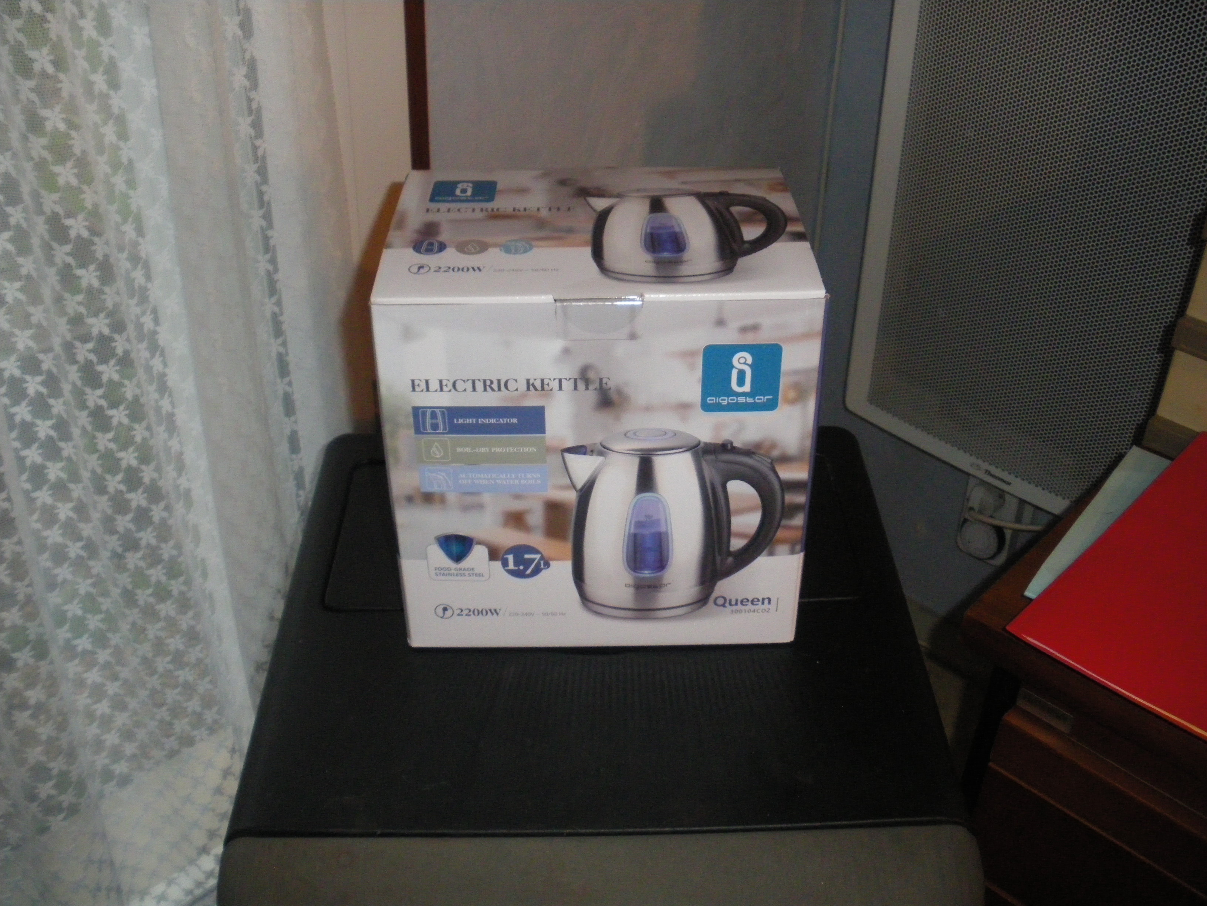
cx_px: 604
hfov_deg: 51.4
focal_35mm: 36
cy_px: 453
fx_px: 1255
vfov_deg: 39.7
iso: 400
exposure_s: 1/50
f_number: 3.5
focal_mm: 6.3
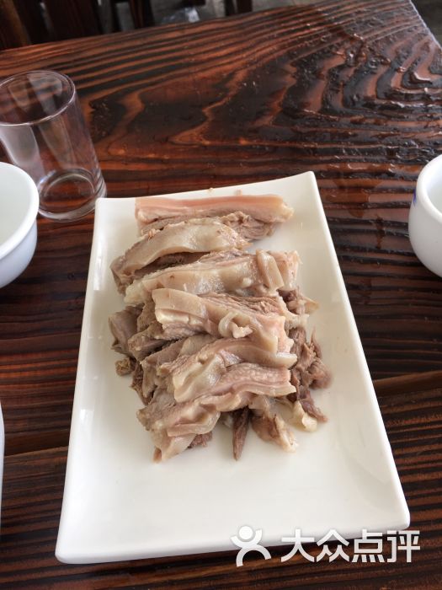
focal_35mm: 29
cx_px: 221
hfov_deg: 48.2
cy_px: 295
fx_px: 494
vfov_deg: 61.7
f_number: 2.2
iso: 25
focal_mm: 4.15
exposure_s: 1/100
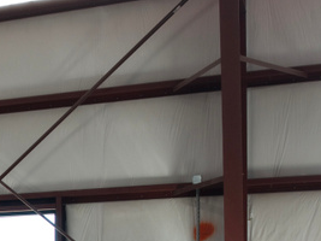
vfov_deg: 17.2
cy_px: 304
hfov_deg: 22.8
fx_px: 751
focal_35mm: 81
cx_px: -28
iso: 100
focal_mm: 8.38
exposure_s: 1/90
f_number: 2.8
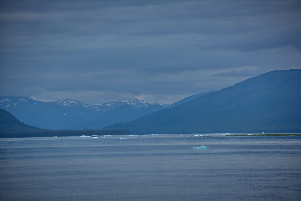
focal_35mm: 170
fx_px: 1422
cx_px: 150
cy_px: 100
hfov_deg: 12.1
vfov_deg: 8.1
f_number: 7.1
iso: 100
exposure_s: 1/400
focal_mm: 170
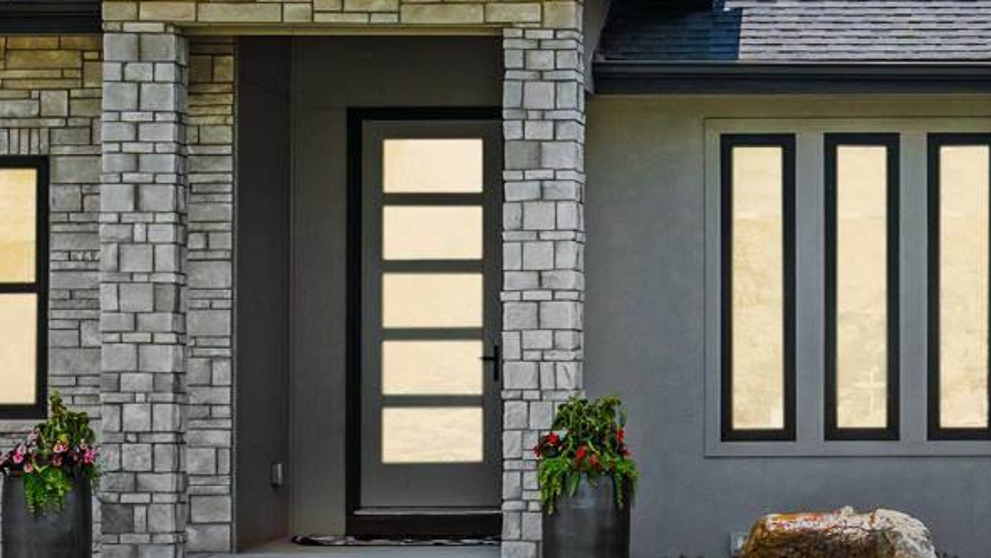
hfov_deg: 13.5
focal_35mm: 155
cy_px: 266
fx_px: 4075
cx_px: 1167
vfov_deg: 7.8
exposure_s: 1/1250
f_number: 9
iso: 400
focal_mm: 35
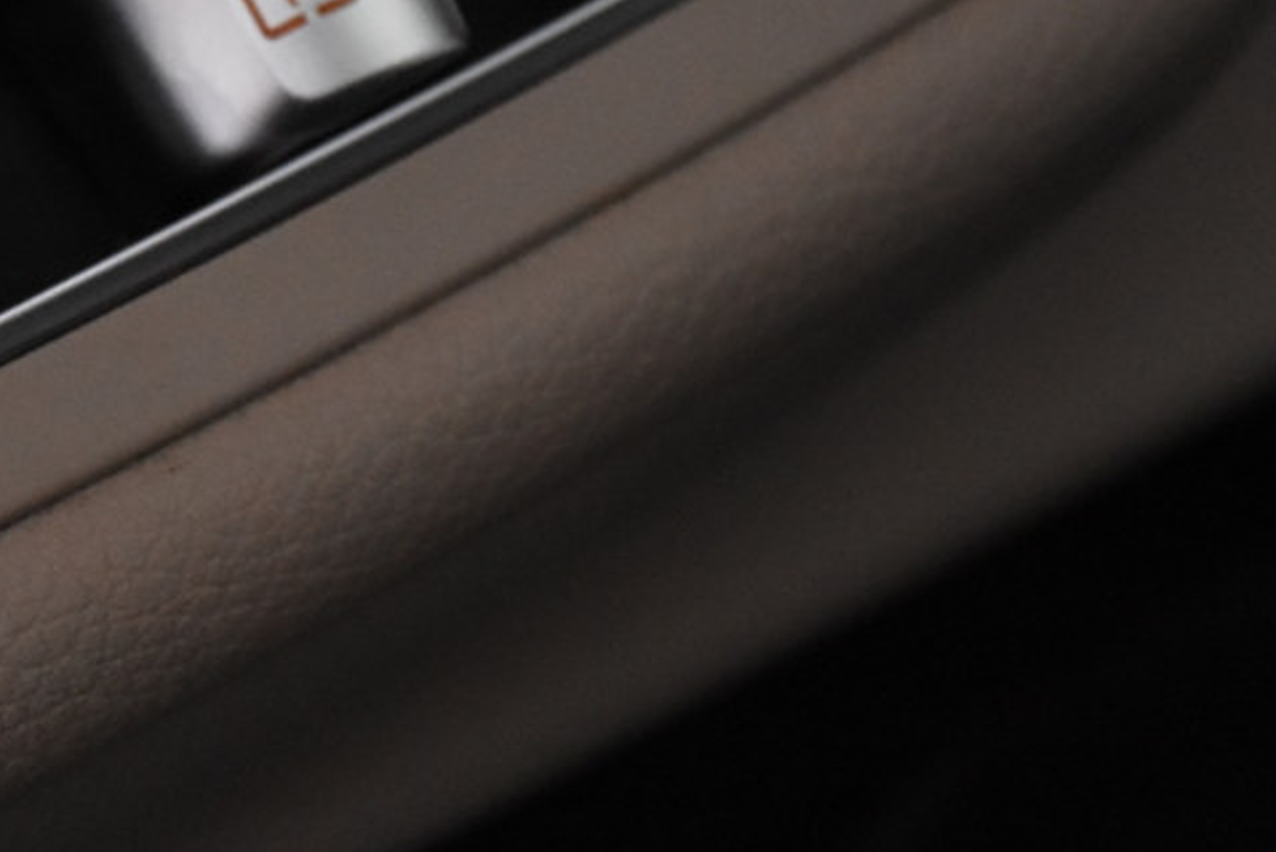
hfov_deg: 9.1
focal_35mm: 225
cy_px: 12
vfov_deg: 6.1
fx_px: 7977
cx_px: 117
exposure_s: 1/125
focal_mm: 70
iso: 5600
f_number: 4
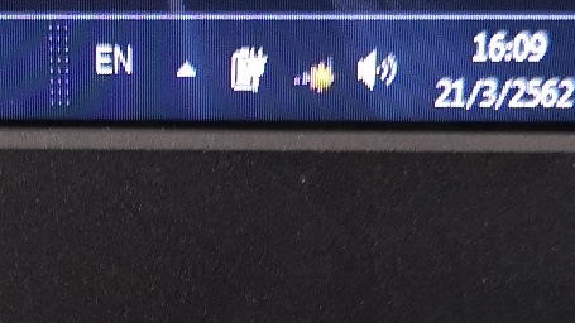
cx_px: 111
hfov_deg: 18.0
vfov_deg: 9.6
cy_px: 652
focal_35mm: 118
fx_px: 1799
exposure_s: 1/50
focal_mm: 3.95
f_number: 1.8
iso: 400
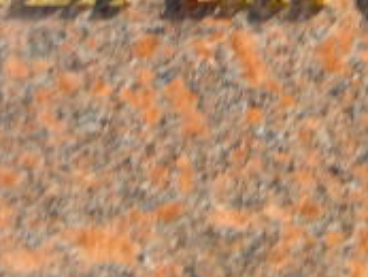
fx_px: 4245
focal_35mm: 399
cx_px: 504
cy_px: -194
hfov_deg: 4.9
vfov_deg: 3.7
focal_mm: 19.6
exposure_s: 1/82
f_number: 6.6
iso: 100
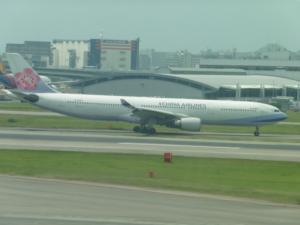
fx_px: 2002
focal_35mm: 231
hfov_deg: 8.6
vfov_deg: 6.4
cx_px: 150
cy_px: 112
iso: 100
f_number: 6.3
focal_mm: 41.3
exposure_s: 1/250
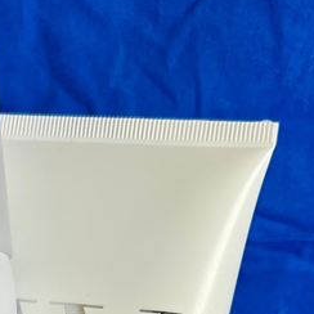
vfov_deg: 13.6
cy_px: 580
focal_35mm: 113
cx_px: -69
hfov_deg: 14.9
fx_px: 1160
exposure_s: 1/121
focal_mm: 5.7
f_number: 1.5
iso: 125
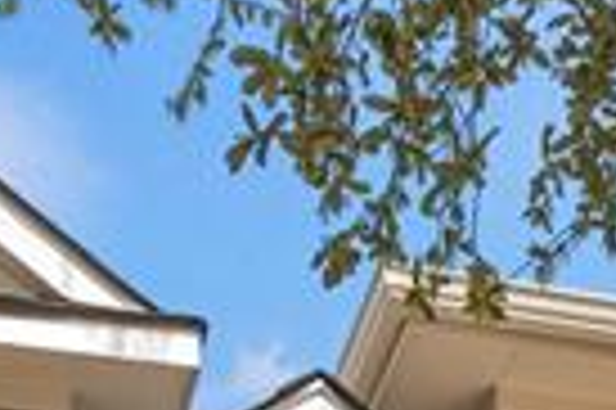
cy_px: 1480
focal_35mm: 105
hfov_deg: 19.5
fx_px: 1795
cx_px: 301
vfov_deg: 8.7
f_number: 8
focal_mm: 14
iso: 100
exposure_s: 1/160
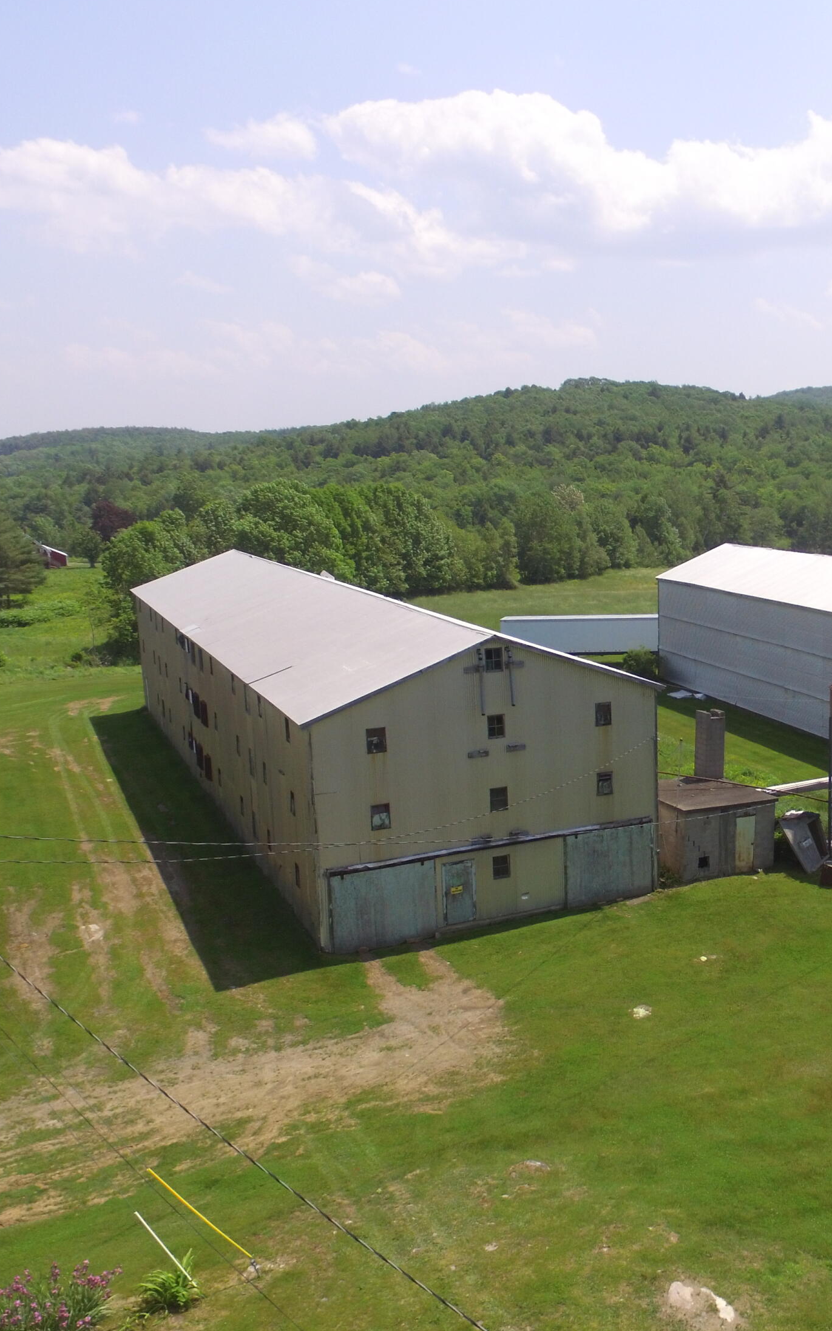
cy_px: 674
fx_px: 1052
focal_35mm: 29
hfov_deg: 40.5
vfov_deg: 64.6
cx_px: 717
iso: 100
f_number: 2.8
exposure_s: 1/1295
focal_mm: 3.61
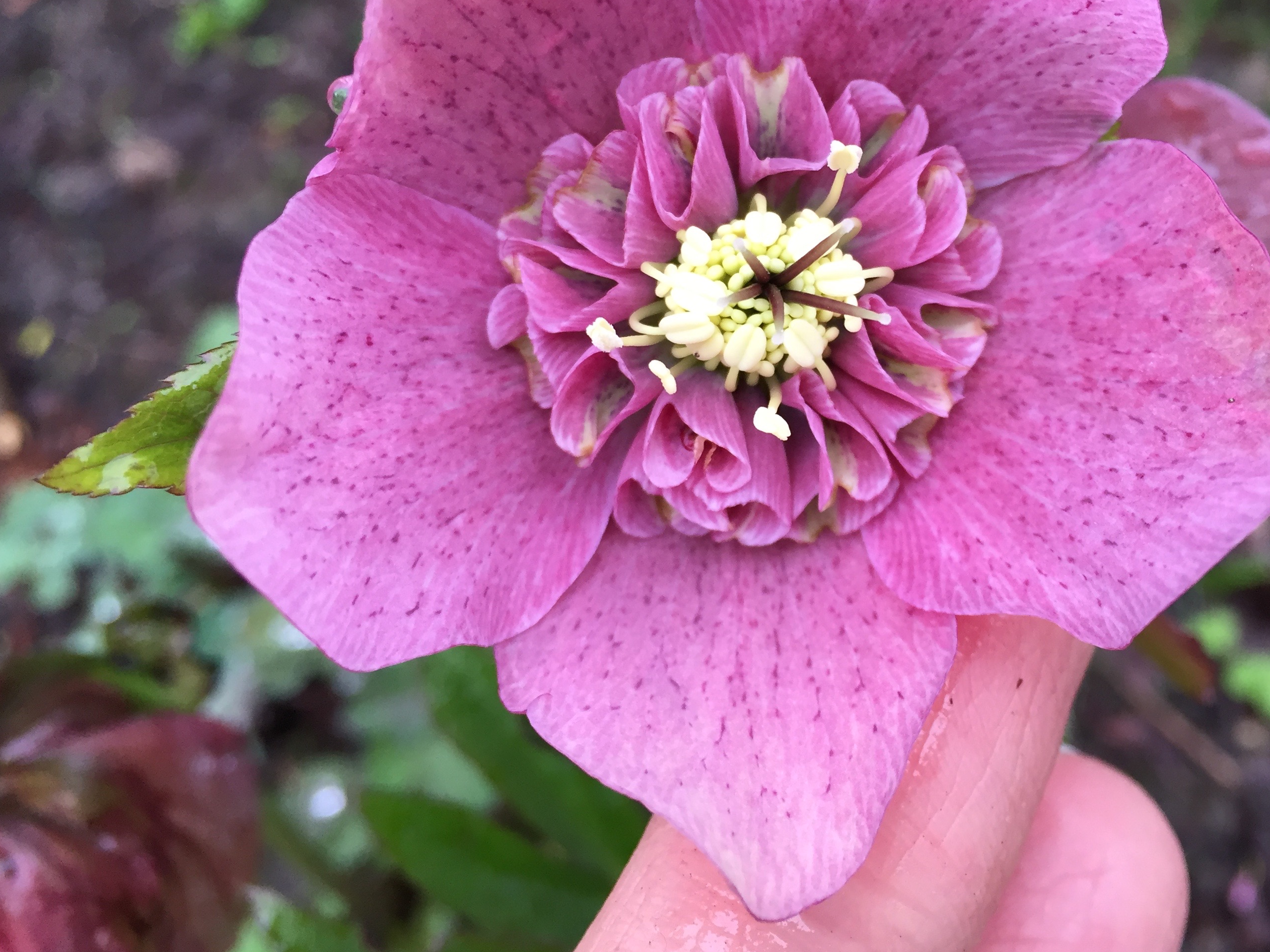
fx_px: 1358
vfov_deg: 38.4
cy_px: 357
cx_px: 791
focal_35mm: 37
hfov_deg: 49.7
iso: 32
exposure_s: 1/33
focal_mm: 4.15
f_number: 2.2
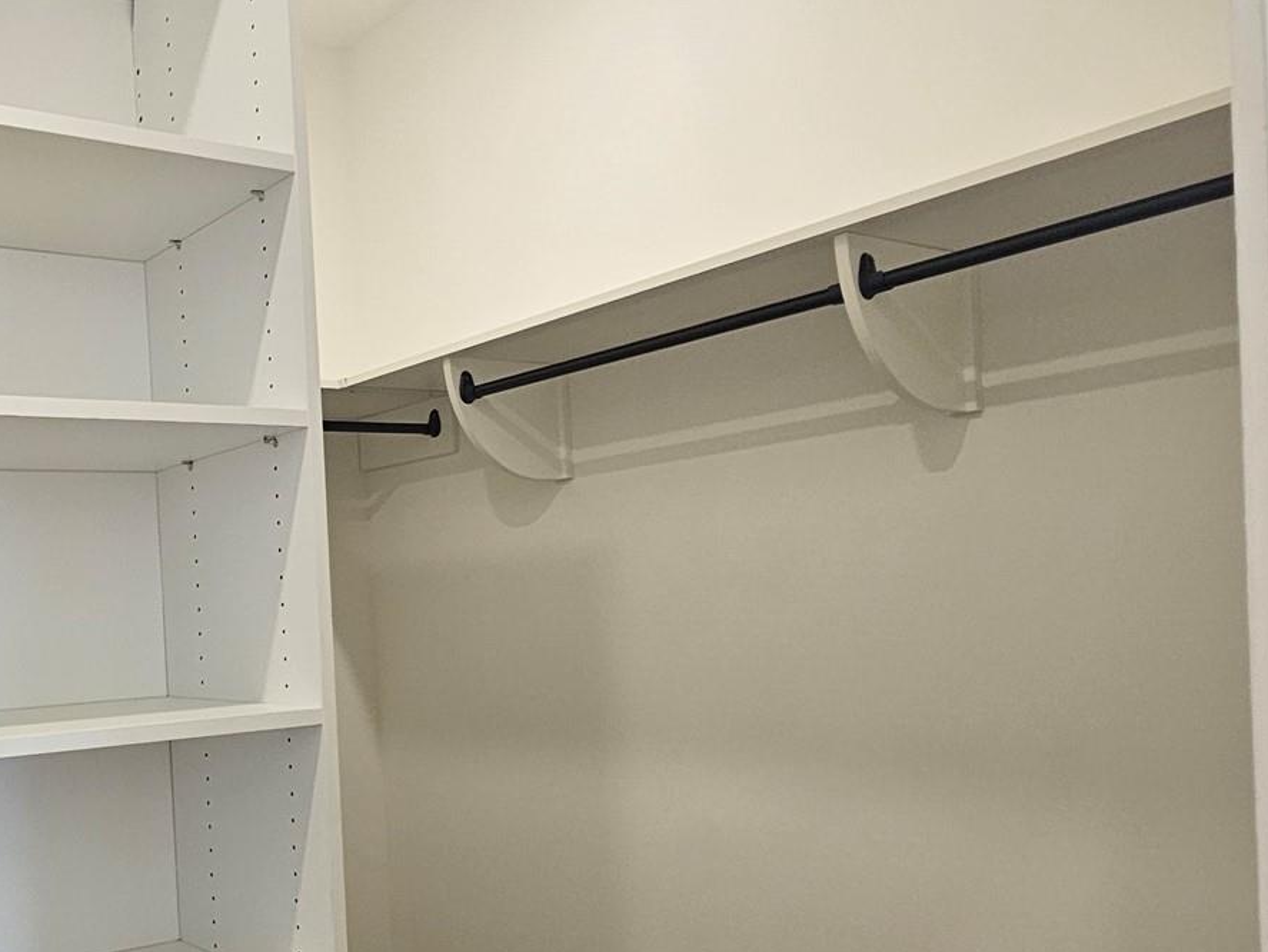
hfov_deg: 53.3
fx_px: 1099
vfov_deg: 45.9
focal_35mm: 30
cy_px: 660
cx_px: 153
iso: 160
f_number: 2.2
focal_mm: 2.2
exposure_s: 1/60
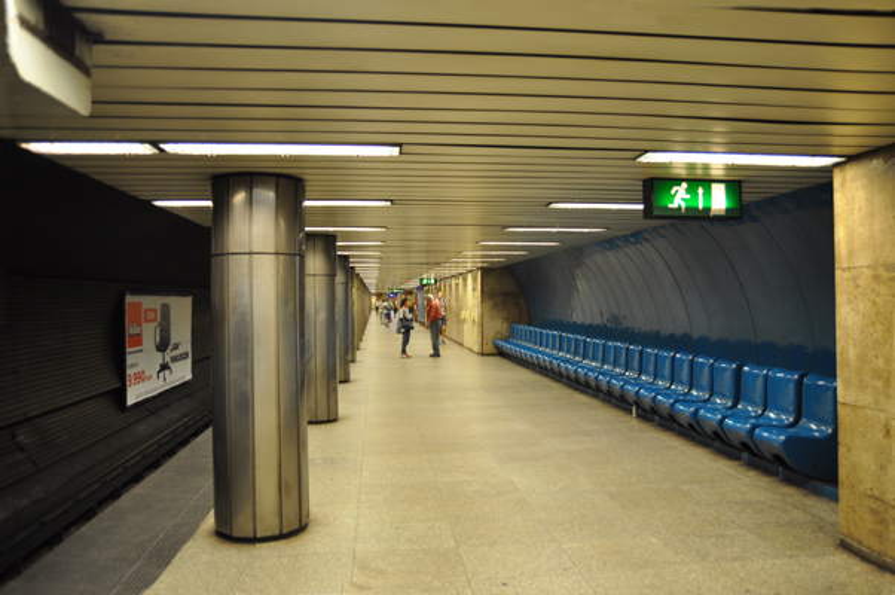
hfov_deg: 70.5
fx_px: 633
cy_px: 298
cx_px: 448
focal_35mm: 26
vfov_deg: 50.3
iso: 800
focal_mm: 17
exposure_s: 1/40
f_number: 3.2
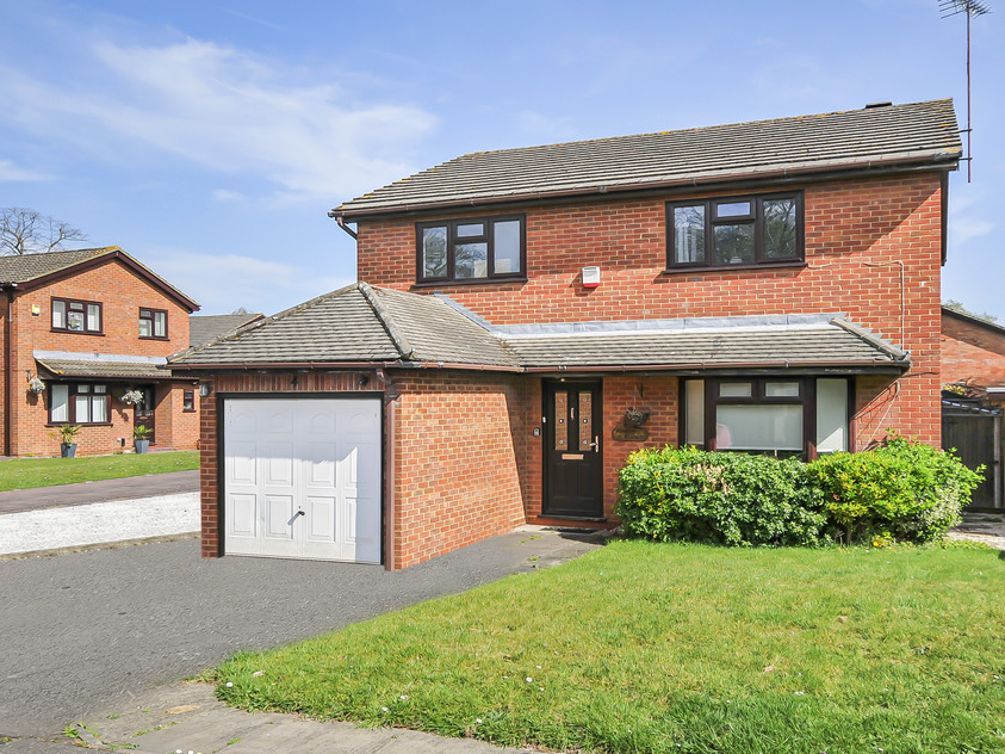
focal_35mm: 28
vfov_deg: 49.7
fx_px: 813
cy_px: 358
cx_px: 470
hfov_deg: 63.4
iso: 200
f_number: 5.6
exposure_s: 1/800
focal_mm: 16
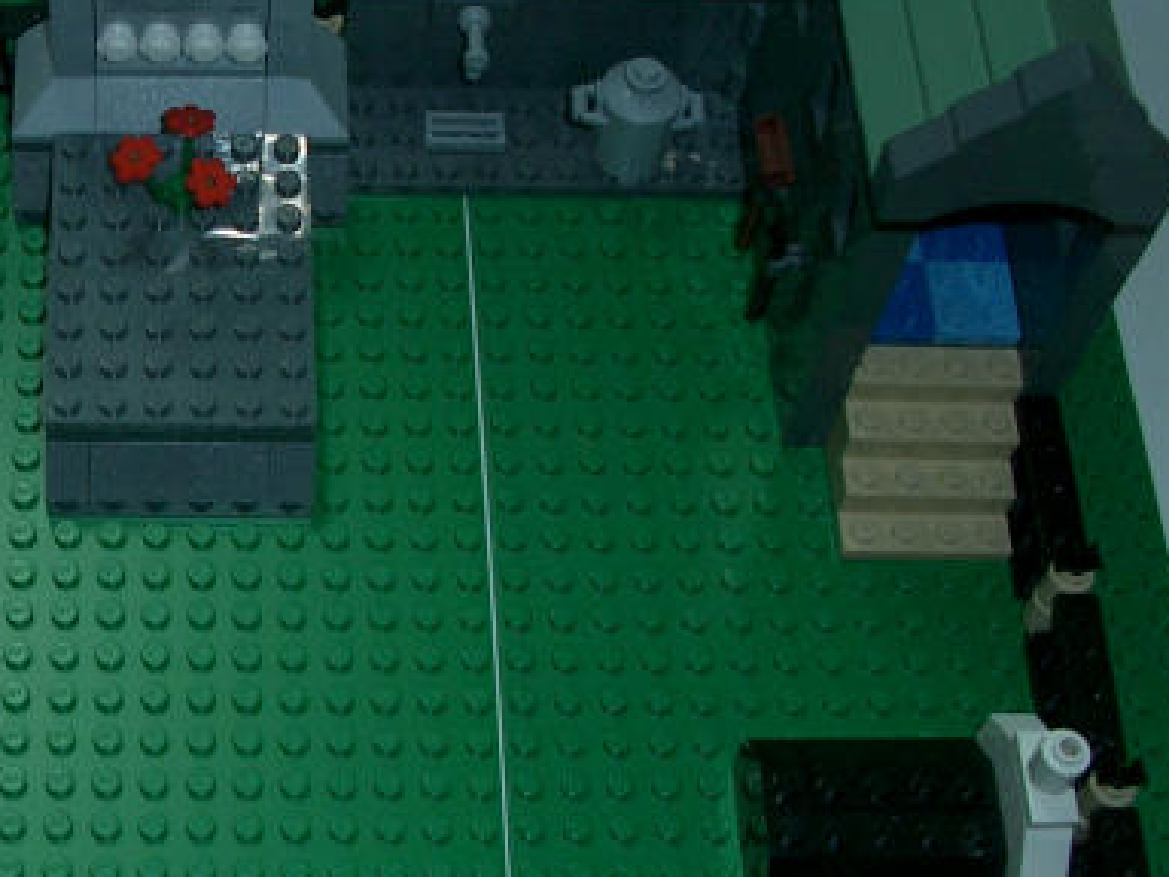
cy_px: 487
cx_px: 140
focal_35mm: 73
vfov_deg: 20.2
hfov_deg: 25.9
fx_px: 2465
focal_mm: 5.8
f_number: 2.6
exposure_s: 1/40
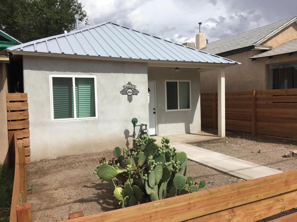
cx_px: 148
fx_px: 249
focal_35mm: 29
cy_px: 111
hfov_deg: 61.7
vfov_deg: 48.2
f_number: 2.2
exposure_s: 1/3968
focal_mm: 4.15
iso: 32
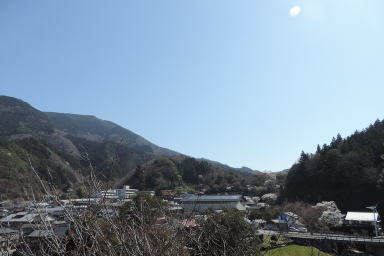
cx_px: 194
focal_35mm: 26
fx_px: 277
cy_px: 136
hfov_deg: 69.4
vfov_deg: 49.5
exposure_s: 1/1250
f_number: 3
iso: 80
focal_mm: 4.3
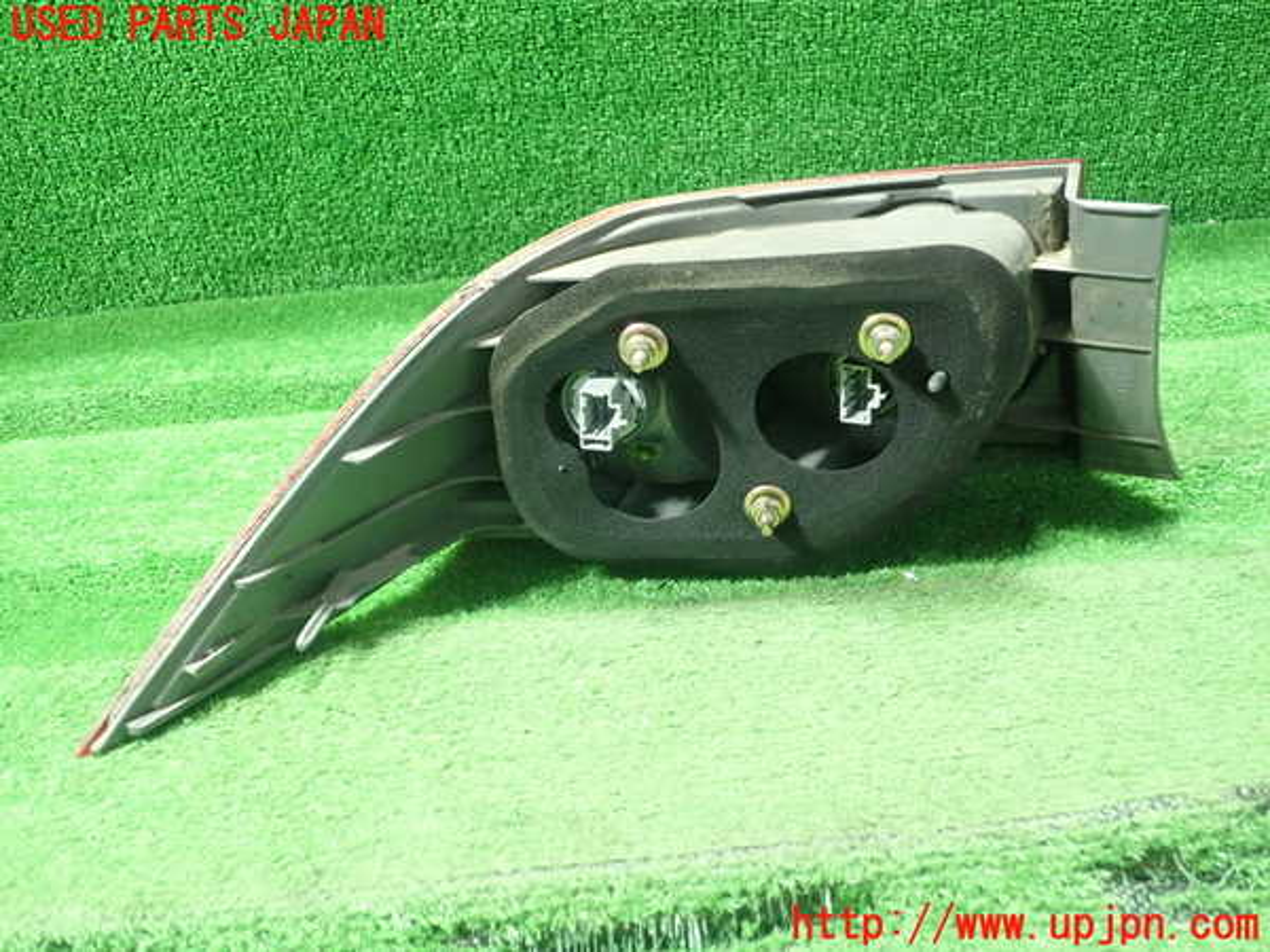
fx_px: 1101
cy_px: 476
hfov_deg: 60.0
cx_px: 635
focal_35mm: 30
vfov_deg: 46.8
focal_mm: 5.5
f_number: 2.3
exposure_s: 1/50
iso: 800
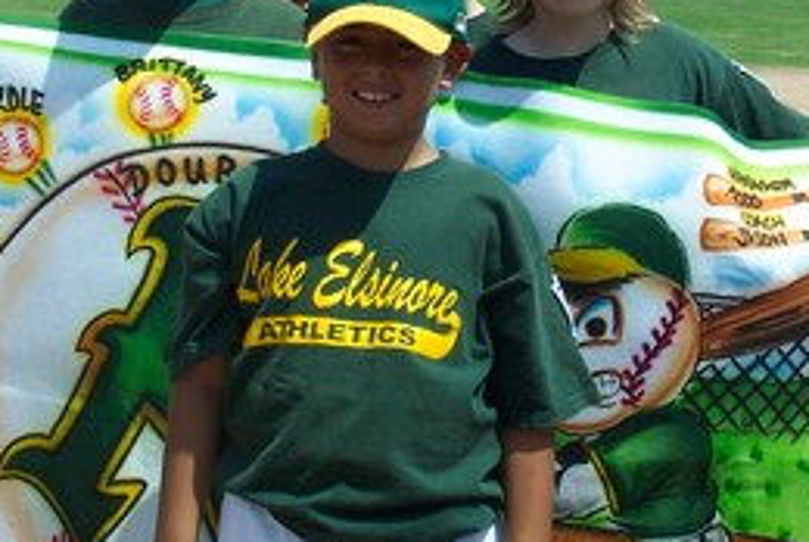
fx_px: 1935
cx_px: 445
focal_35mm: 86
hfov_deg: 23.6
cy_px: 157
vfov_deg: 15.9
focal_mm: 7.5
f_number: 9.5
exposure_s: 1/250
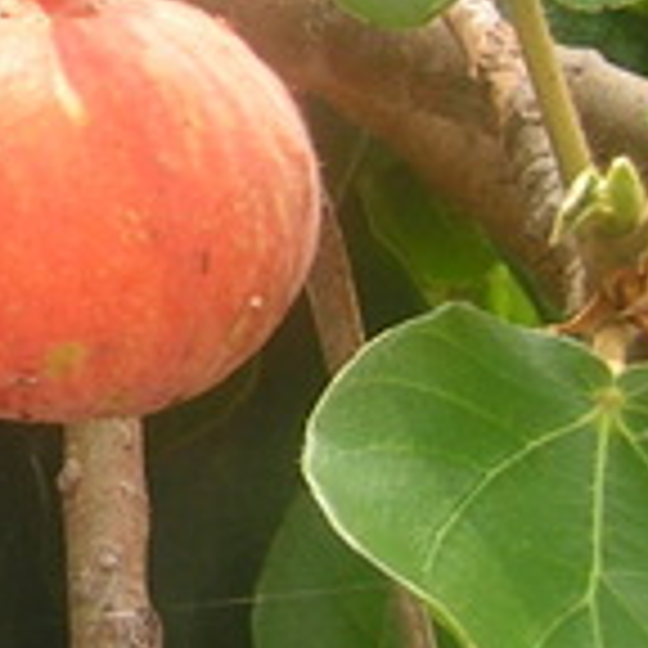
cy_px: -216
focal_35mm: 186
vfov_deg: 9.2
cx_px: -382
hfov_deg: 9.1
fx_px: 3939
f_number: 4
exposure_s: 1/100
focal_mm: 6.3
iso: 50
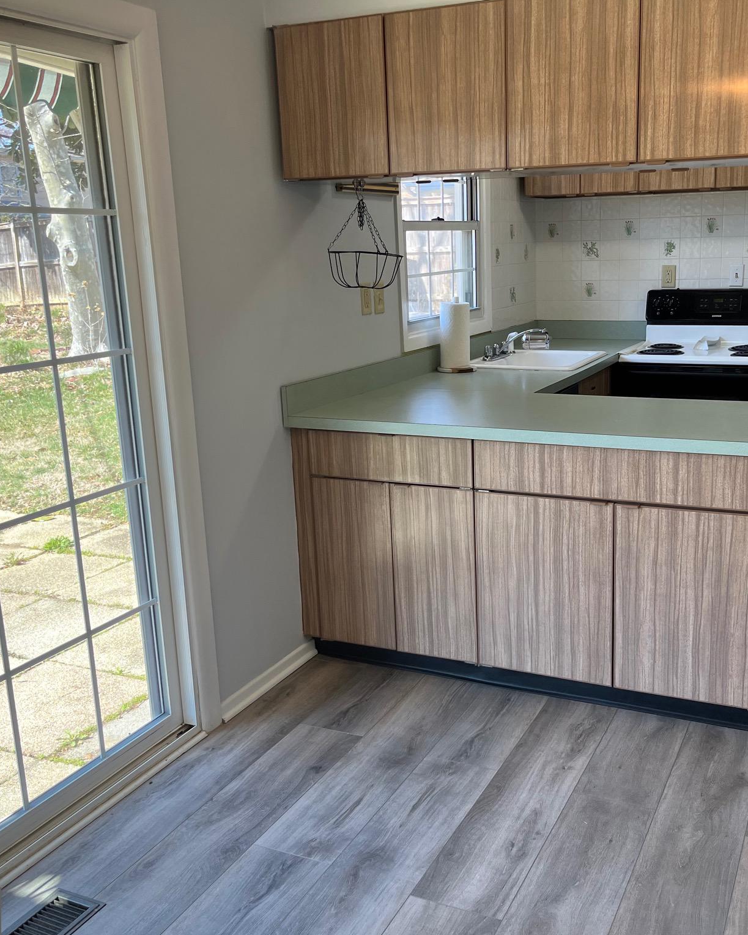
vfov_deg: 52.8
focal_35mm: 34
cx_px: 475
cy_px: 468
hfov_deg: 43.0
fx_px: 941
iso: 64
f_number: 1.6
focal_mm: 5.1
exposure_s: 1/153
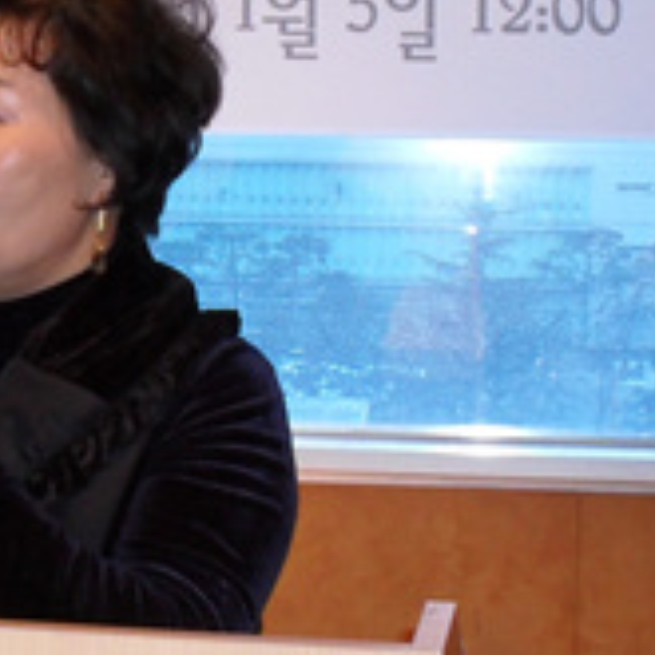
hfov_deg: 16.8
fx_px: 2184
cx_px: 64
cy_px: 173
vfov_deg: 17.0
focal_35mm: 102
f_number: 2.8
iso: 160
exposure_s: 1/45
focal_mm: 6.3
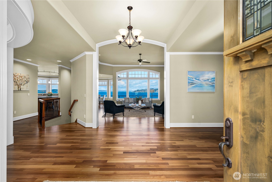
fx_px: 106
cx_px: 136
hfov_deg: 104.3
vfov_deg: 81.2
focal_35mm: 14
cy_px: 91
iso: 640
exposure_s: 1/30
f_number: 6.7
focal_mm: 14
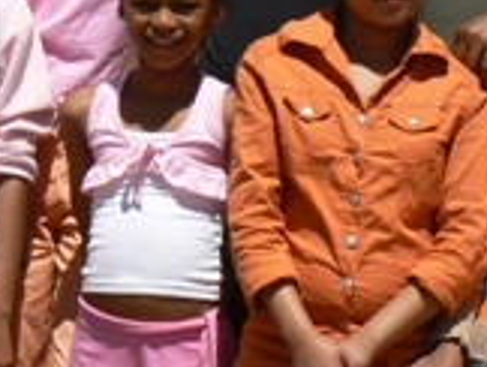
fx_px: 2902
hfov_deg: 9.6
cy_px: -42
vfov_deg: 7.2
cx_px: 212
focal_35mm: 206
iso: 80
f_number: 8
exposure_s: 1/500
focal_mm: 11
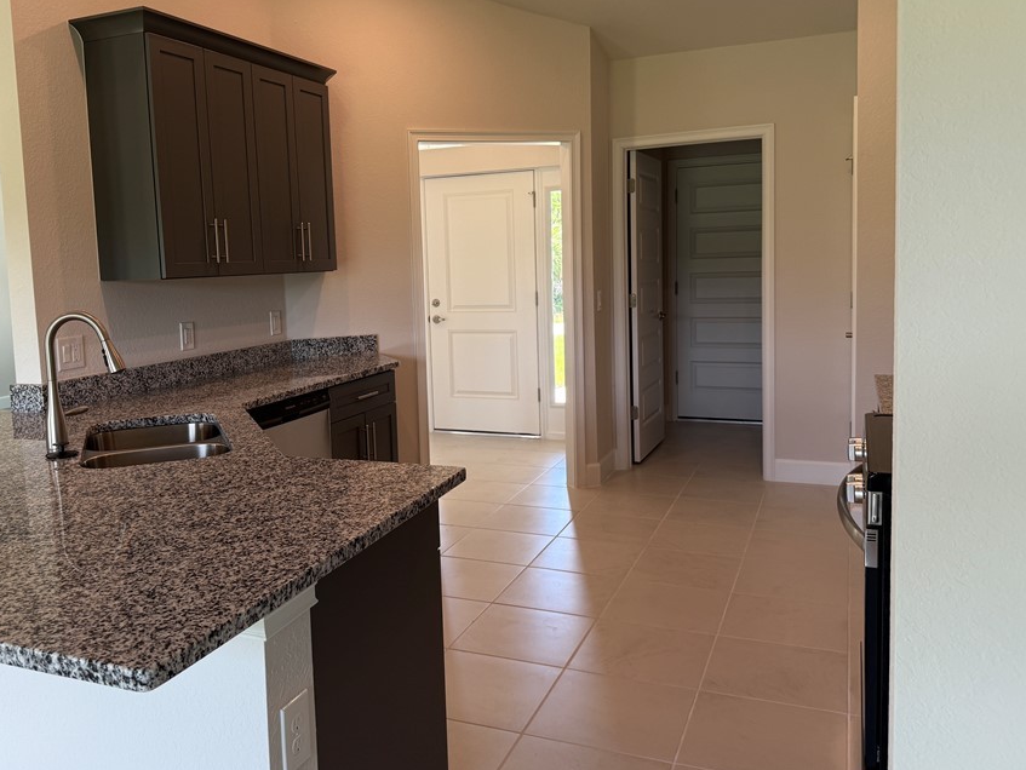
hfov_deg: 61.4
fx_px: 860
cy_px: 337
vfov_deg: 48.1
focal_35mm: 29
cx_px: 446
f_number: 1.78
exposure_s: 1/131
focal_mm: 6.76
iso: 100
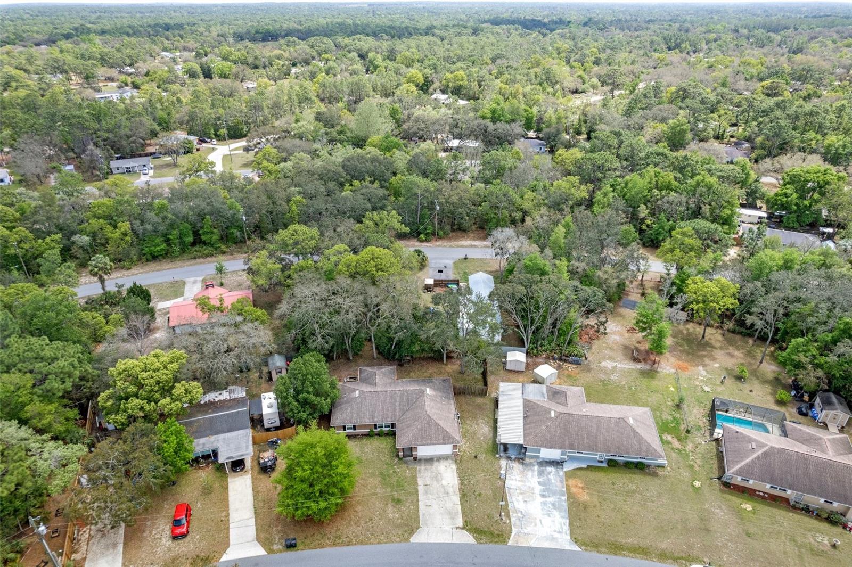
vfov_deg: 57.2
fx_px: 520
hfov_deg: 78.6
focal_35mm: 22
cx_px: 426
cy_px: 284
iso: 100
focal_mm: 8.38
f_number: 2.8
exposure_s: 1/730
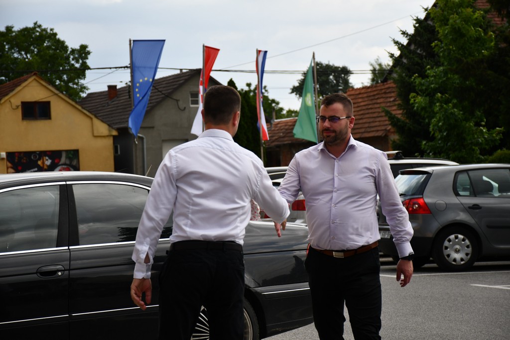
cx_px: 255
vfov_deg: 10.8
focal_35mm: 127
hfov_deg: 16.1
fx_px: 1799
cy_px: 170
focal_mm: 85
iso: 320
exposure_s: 1/500
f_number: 5.6
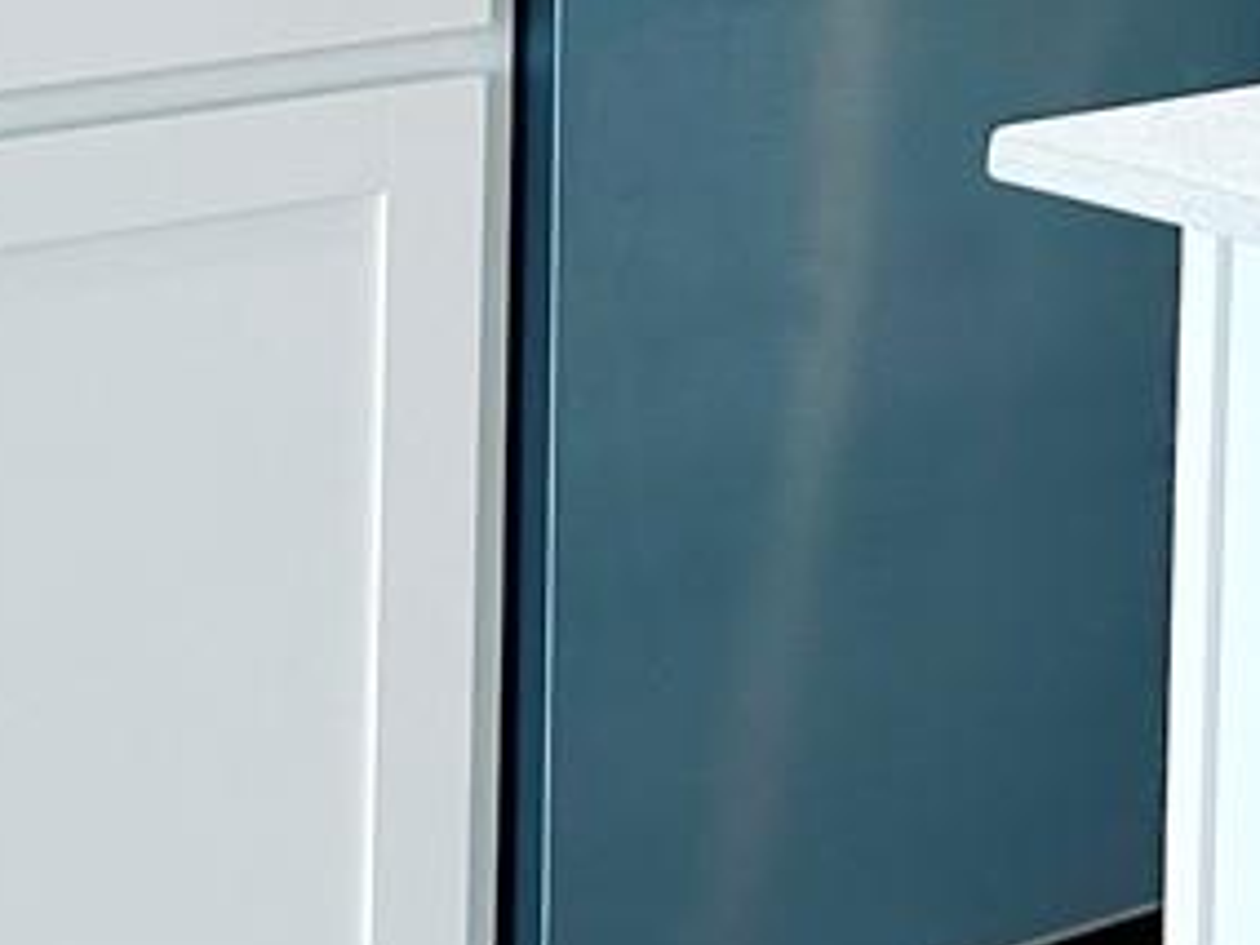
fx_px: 4914
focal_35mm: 135
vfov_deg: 10.4
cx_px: 2808
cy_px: -692
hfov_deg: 12.3
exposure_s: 1/198
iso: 64
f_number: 1.78
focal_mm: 6.86
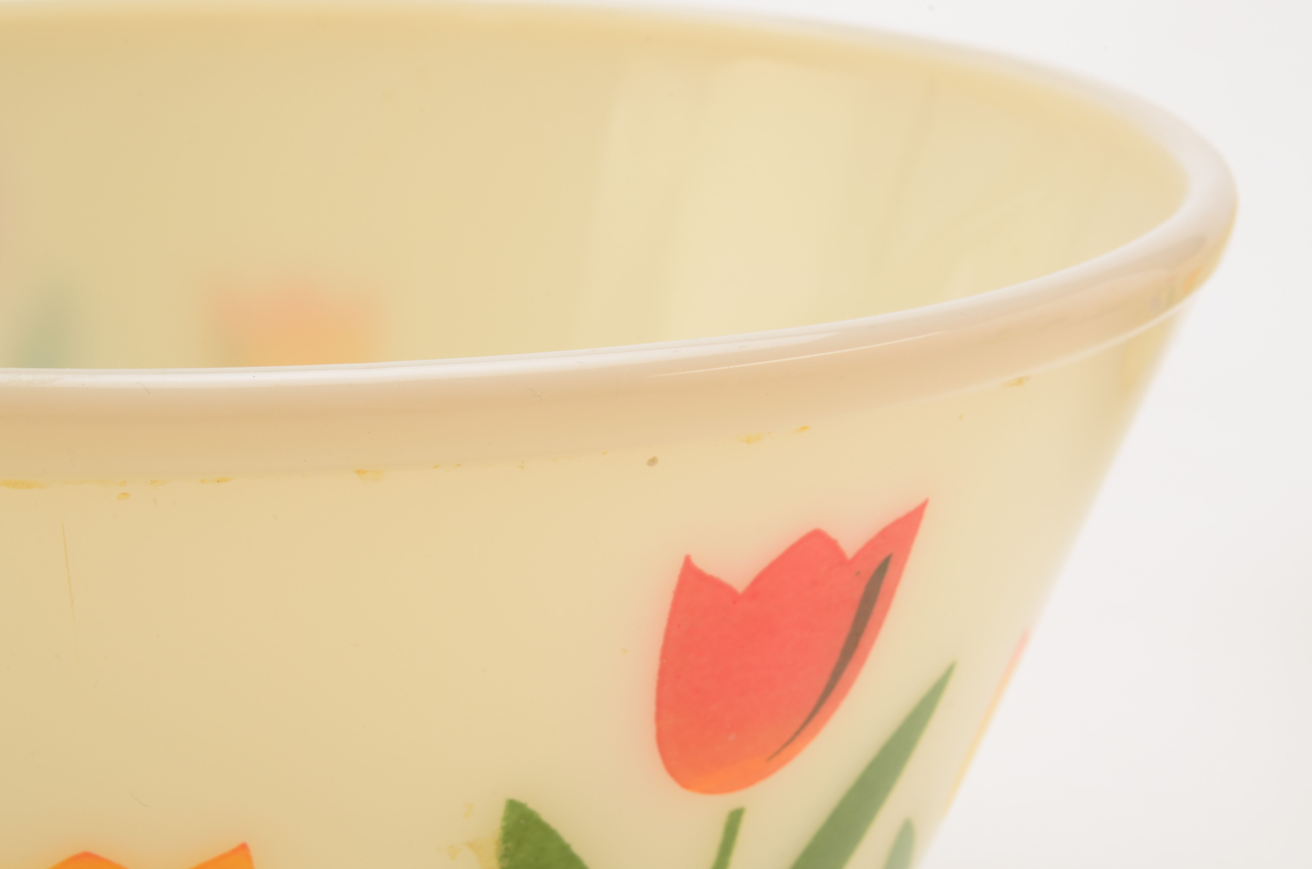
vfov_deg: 17.4
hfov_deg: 26.0
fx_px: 2837
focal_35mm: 78
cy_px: 434
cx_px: 656
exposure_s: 1/160
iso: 100
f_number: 22
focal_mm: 52
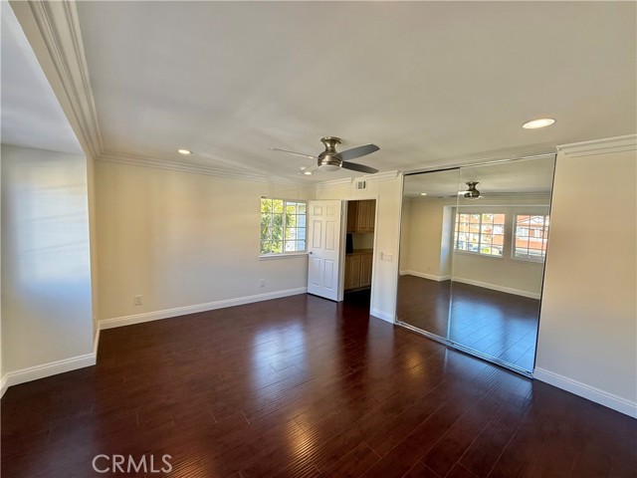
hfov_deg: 102.1
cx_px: 318
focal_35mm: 14
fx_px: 258
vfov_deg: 85.7
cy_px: 239
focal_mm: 2.22
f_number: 2.2
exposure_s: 1/99
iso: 100
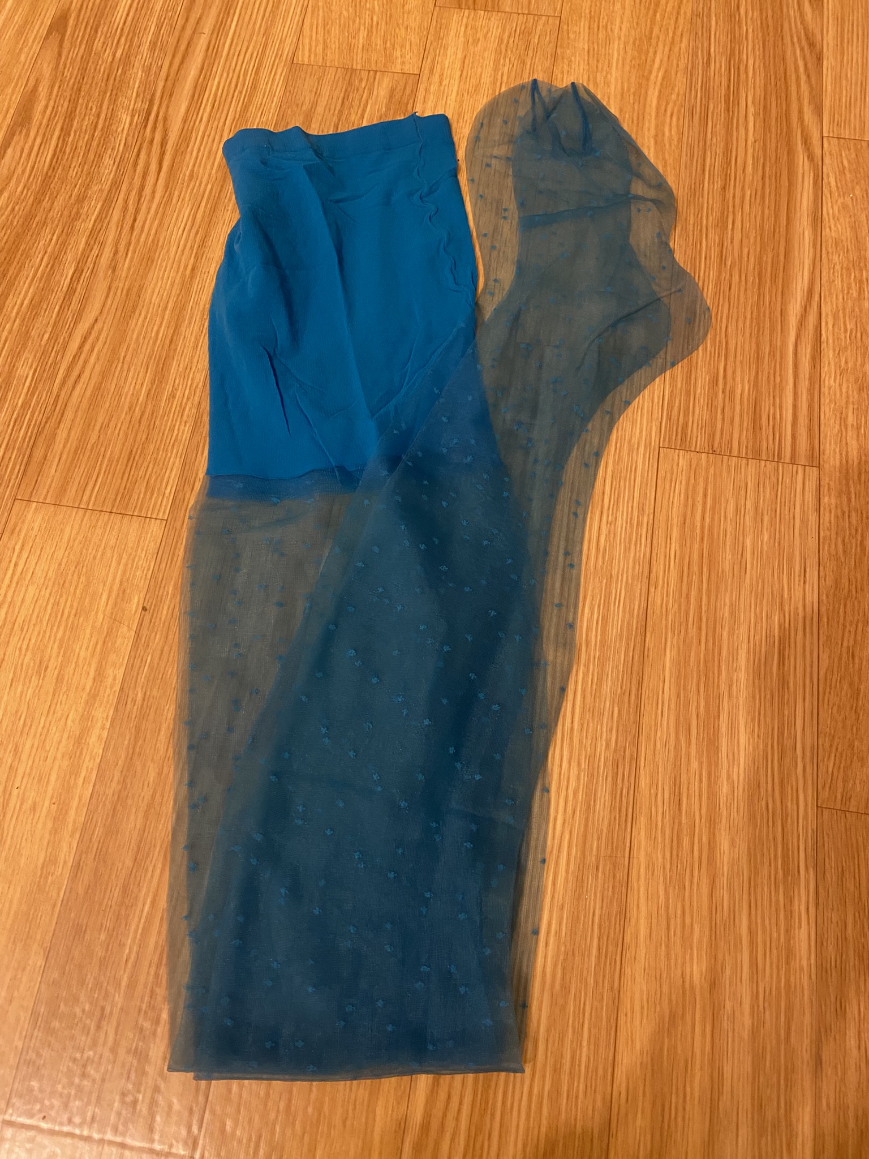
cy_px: 580
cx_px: 434
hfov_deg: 53.1
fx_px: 870
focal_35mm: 26
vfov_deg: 67.3
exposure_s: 1/50
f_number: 1.8
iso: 320
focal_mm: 4.25
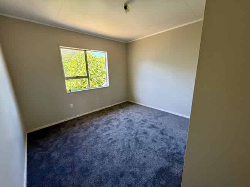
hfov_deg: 102.1
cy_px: 94
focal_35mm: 14
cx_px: 125
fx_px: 101
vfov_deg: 85.6
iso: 100
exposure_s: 1/99
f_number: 2.2
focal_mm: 2.22
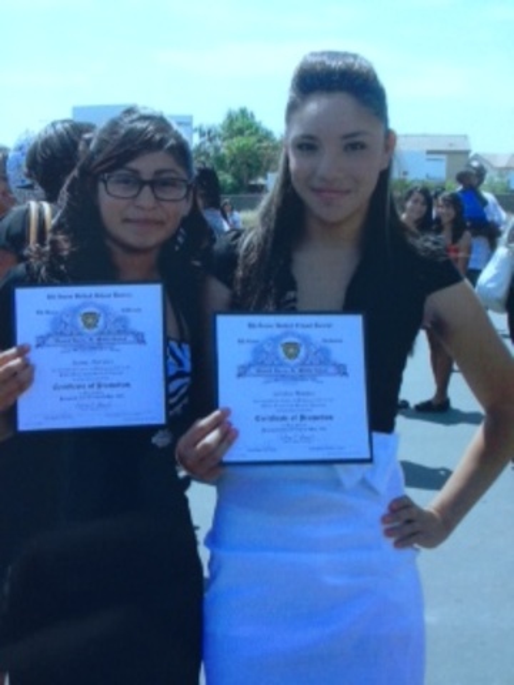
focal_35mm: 33
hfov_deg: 42.9
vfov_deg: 55.4
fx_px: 653
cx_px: 257
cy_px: 342
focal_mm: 4.12
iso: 100
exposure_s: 1/20
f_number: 2.4
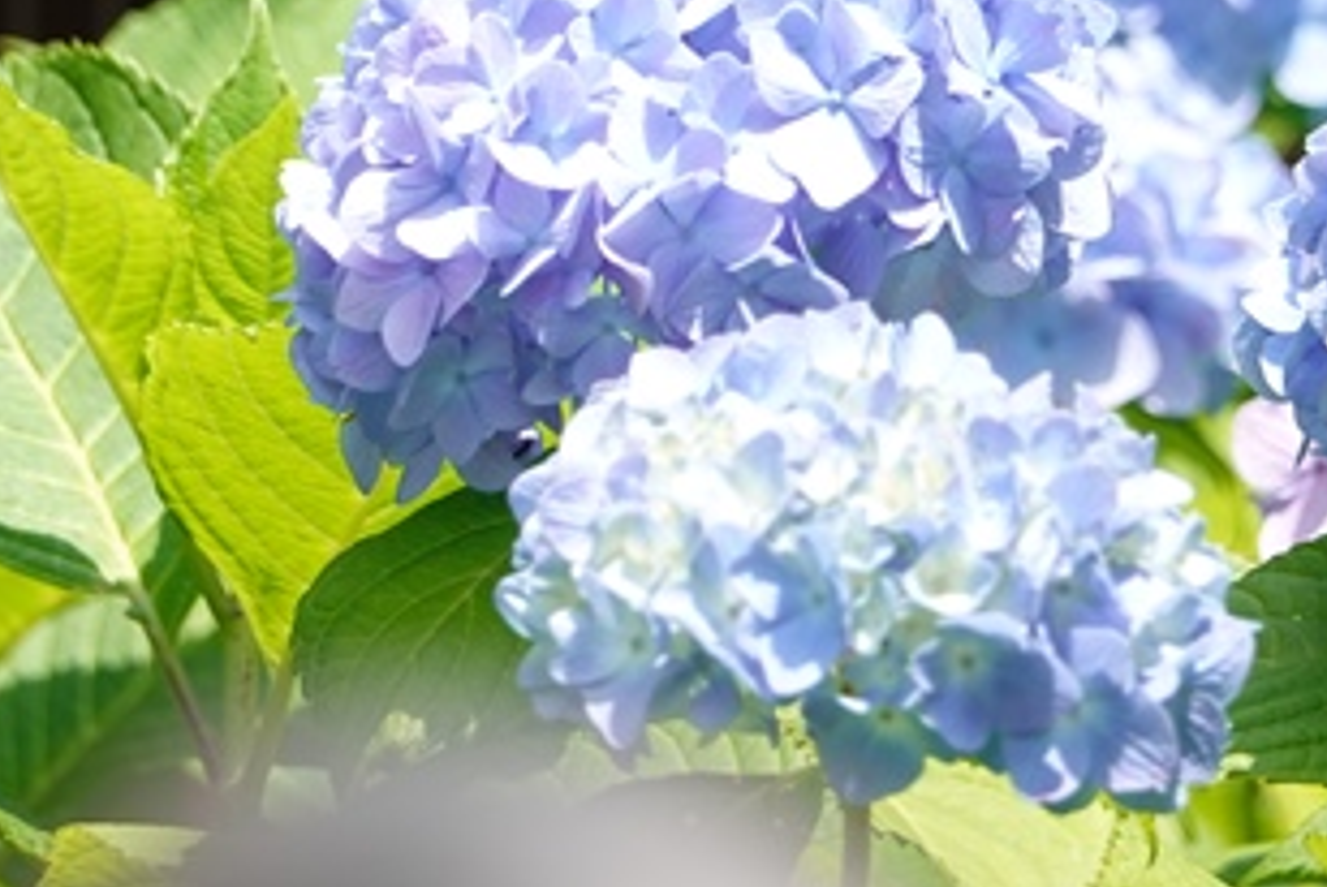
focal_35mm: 415
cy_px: 50
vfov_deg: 3.3
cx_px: 1198
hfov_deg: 5.0
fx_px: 15311
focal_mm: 72
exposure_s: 1/250
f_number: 4.5
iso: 100
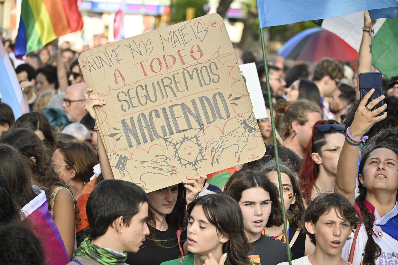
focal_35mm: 188
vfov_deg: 7.3
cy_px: 132
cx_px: 199
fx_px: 2072
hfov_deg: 11.0
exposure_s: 1/500
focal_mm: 125
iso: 320
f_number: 5.6
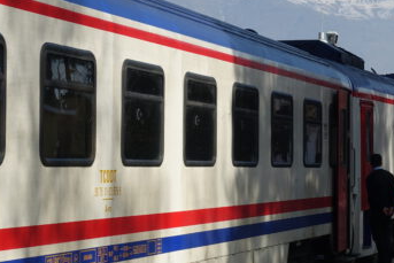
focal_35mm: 138
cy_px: 107
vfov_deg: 9.9
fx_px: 1511
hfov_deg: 14.9
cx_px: 207
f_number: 5.6
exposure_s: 1/640
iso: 125
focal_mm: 25.7
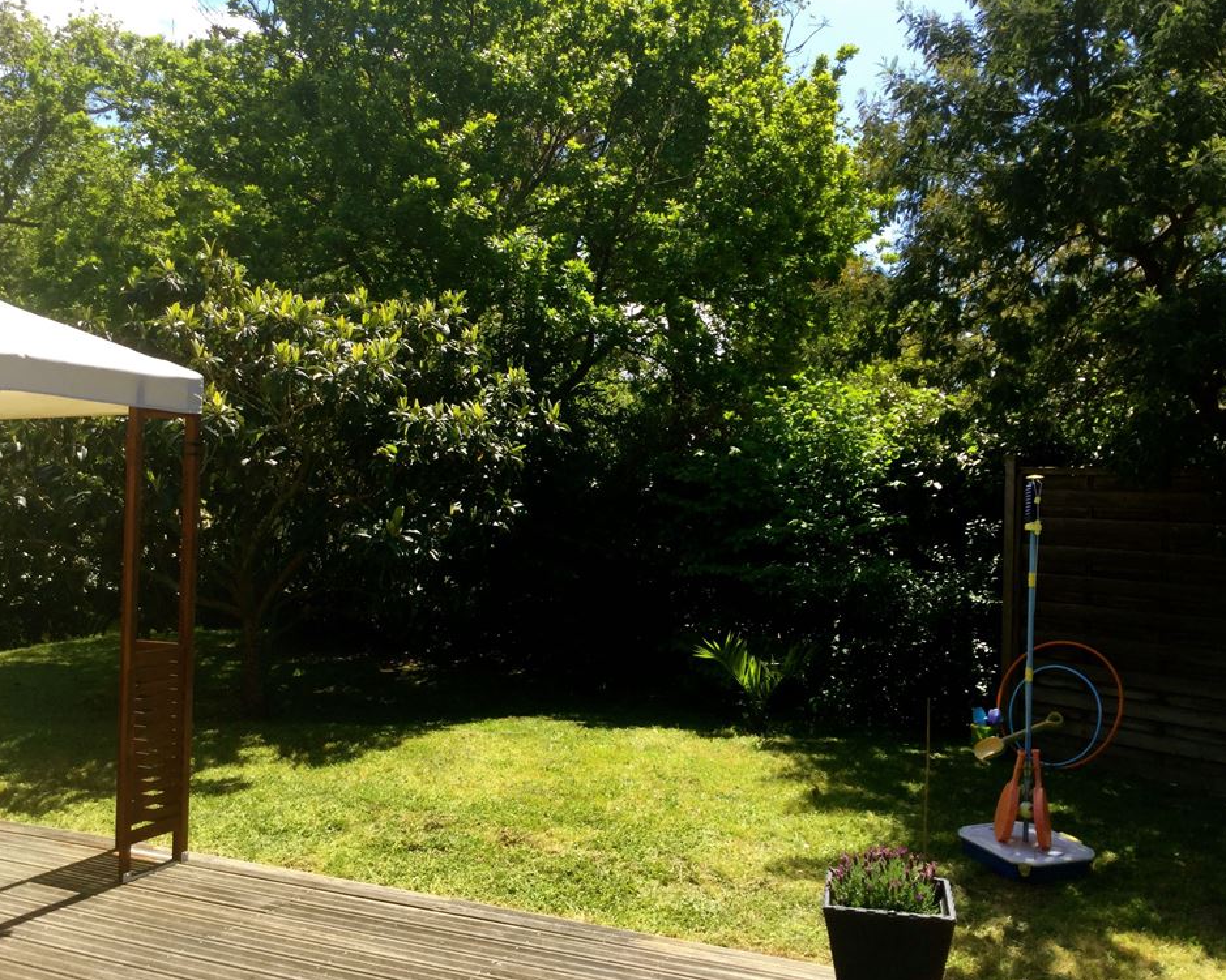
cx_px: 595
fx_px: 1197
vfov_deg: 44.5
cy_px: 487
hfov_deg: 54.2
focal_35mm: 33
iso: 25
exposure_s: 1/525
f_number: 2.4
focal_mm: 3.3
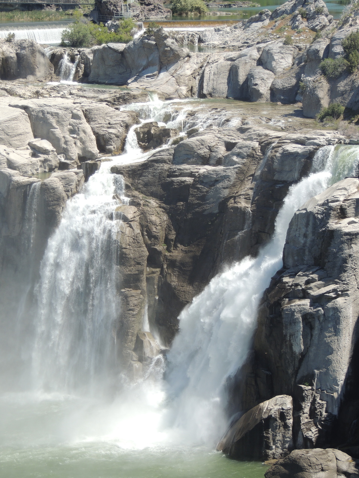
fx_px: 1452
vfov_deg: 18.7
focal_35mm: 105
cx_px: 180
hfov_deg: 14.1
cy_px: 239
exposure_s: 1/500
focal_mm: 18.7
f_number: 4.2
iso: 100
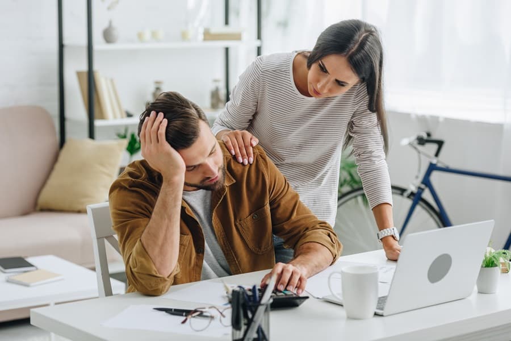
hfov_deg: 22.1
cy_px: 170
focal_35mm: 92
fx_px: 1306
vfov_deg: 14.9
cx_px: 256
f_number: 3.5
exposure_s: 1/200
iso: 125
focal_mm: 92
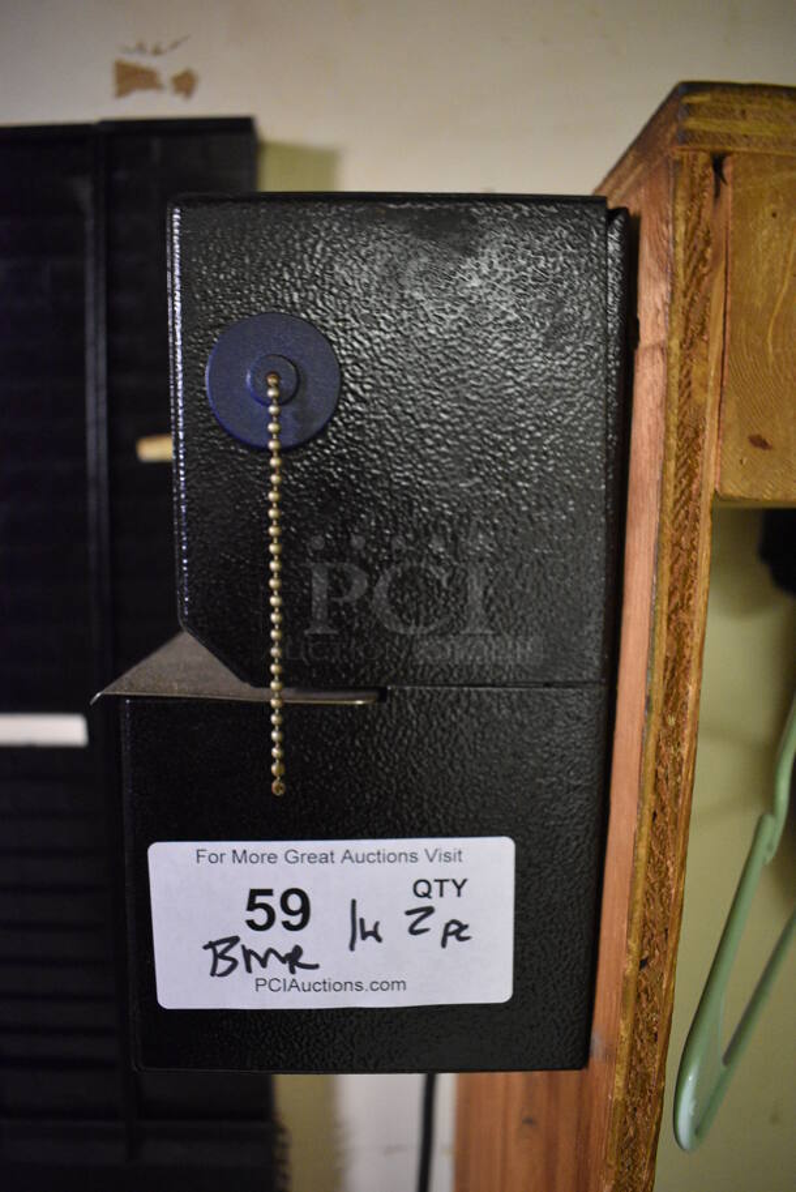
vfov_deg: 67.3
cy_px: 596
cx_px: 398
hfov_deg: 48.0
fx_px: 894
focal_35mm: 27
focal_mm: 18
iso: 3200
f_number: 3.5
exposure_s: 1/25
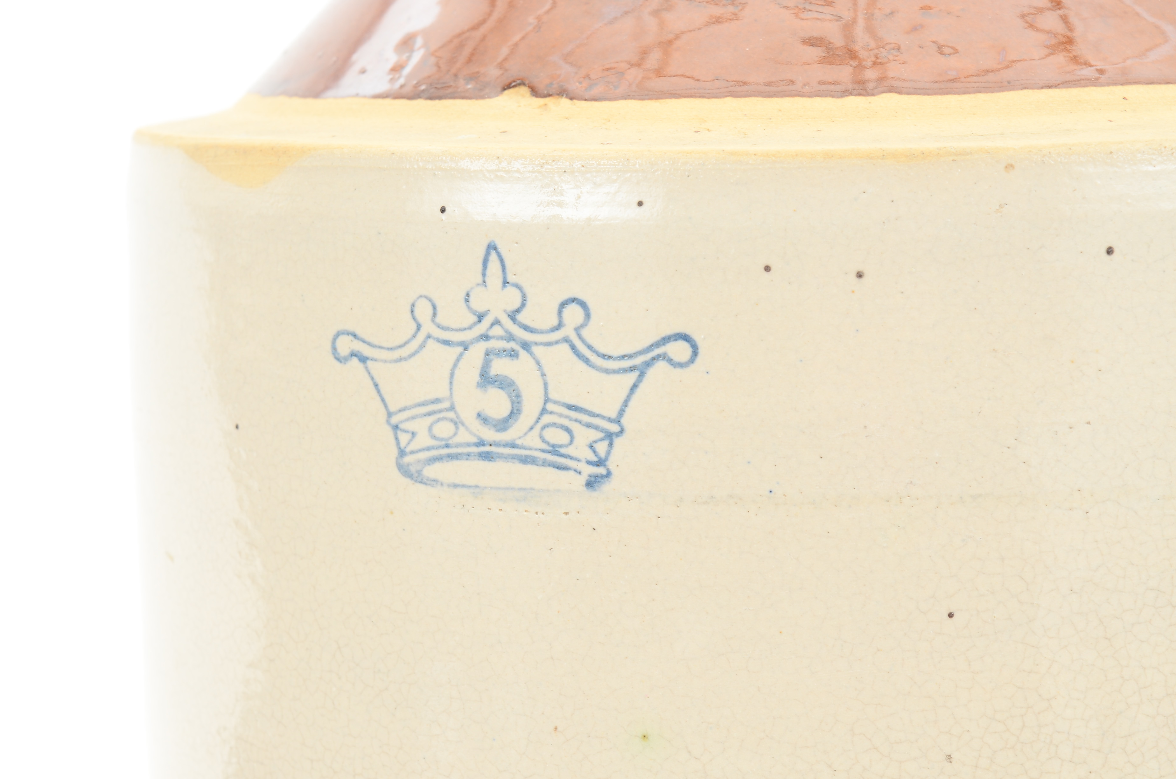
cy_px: 390
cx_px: 588
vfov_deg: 16.5
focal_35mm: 82
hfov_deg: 24.7
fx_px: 2689
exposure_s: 1/80
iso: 320
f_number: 10
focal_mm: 55
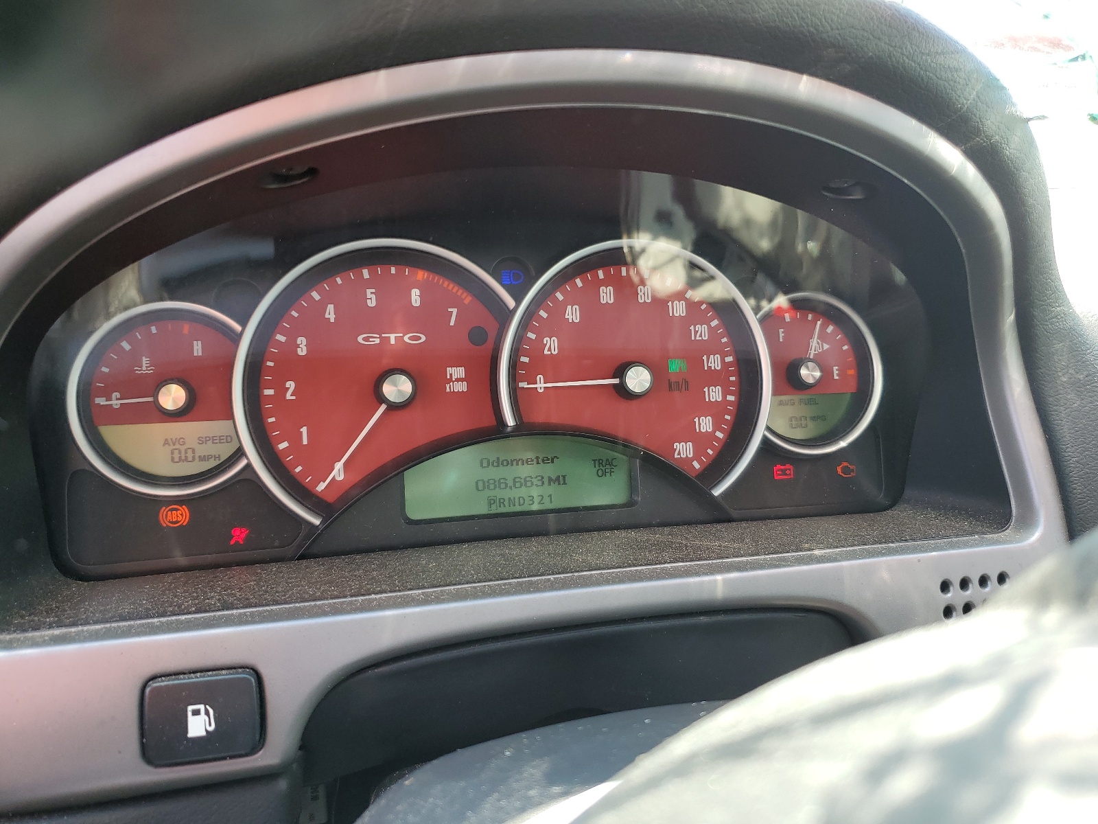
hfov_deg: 67.3
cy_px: 412
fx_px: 825
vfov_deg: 53.1
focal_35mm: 26
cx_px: 549
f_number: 1.5
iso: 50
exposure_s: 1/172
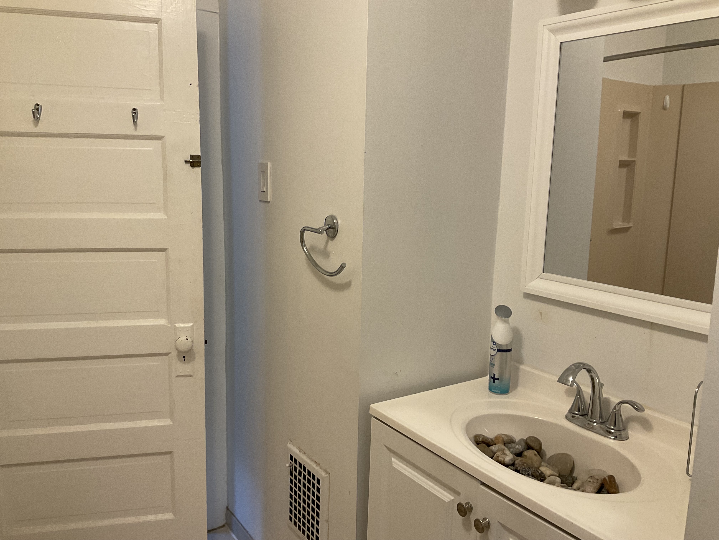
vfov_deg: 48.2
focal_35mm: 29
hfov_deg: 61.7
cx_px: 360
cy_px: 270
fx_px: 602
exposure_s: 1/60
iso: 50
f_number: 1.8
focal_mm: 3
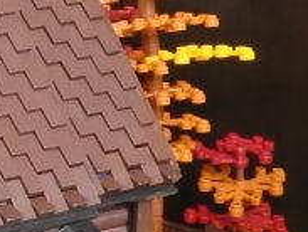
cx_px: -358
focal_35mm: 307
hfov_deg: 6.2
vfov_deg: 4.8
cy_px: -123
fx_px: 2737
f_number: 3.9
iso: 800
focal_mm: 7.8
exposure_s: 1/25
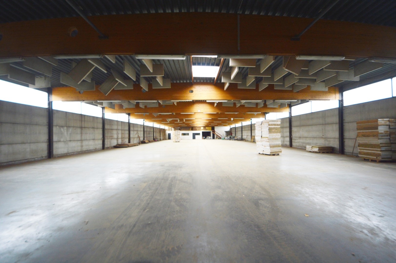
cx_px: 198
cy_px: 132
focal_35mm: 12
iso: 400
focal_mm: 8
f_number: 4.5
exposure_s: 1/80
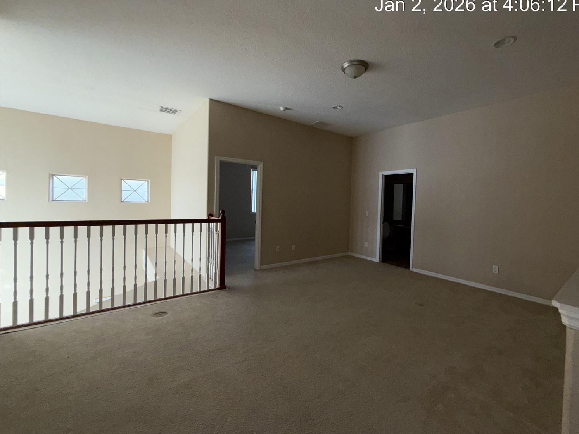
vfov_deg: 81.7
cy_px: 207
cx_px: 309
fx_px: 251
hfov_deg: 98.0
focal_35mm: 15
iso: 64
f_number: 2.2
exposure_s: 1/122
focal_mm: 2.22
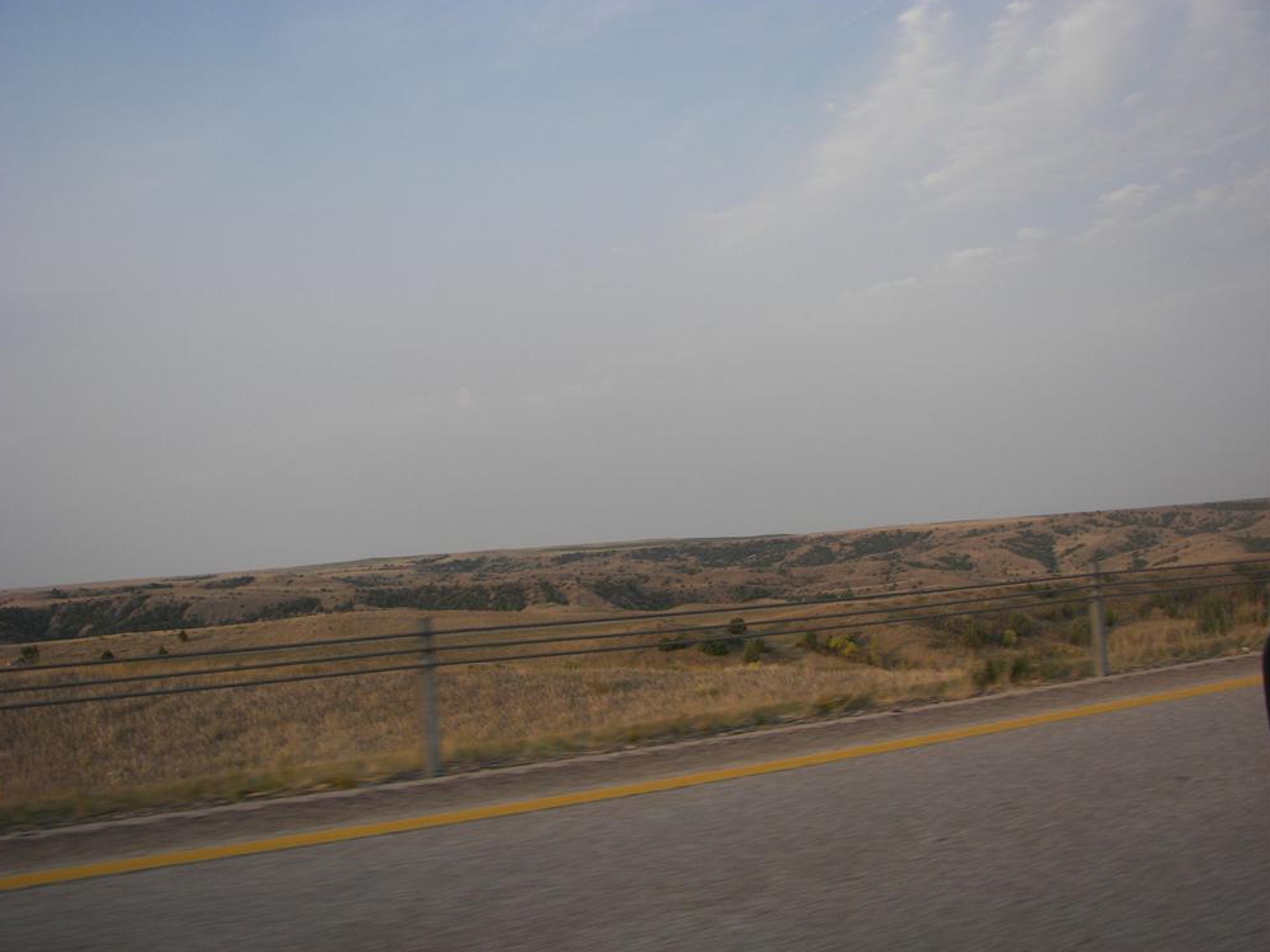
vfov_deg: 38.7
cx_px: 622
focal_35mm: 37
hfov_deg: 50.1
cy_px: 472
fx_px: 1357
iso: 64
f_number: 2.8
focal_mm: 6
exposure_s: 1/500
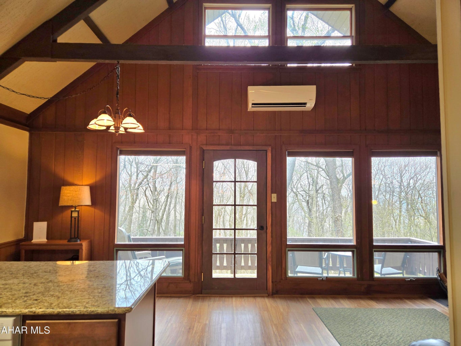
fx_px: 306
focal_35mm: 23
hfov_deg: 73.9
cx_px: 230
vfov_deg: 58.9
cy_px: 173
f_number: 1.8
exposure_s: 1/120
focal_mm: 5.4
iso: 40
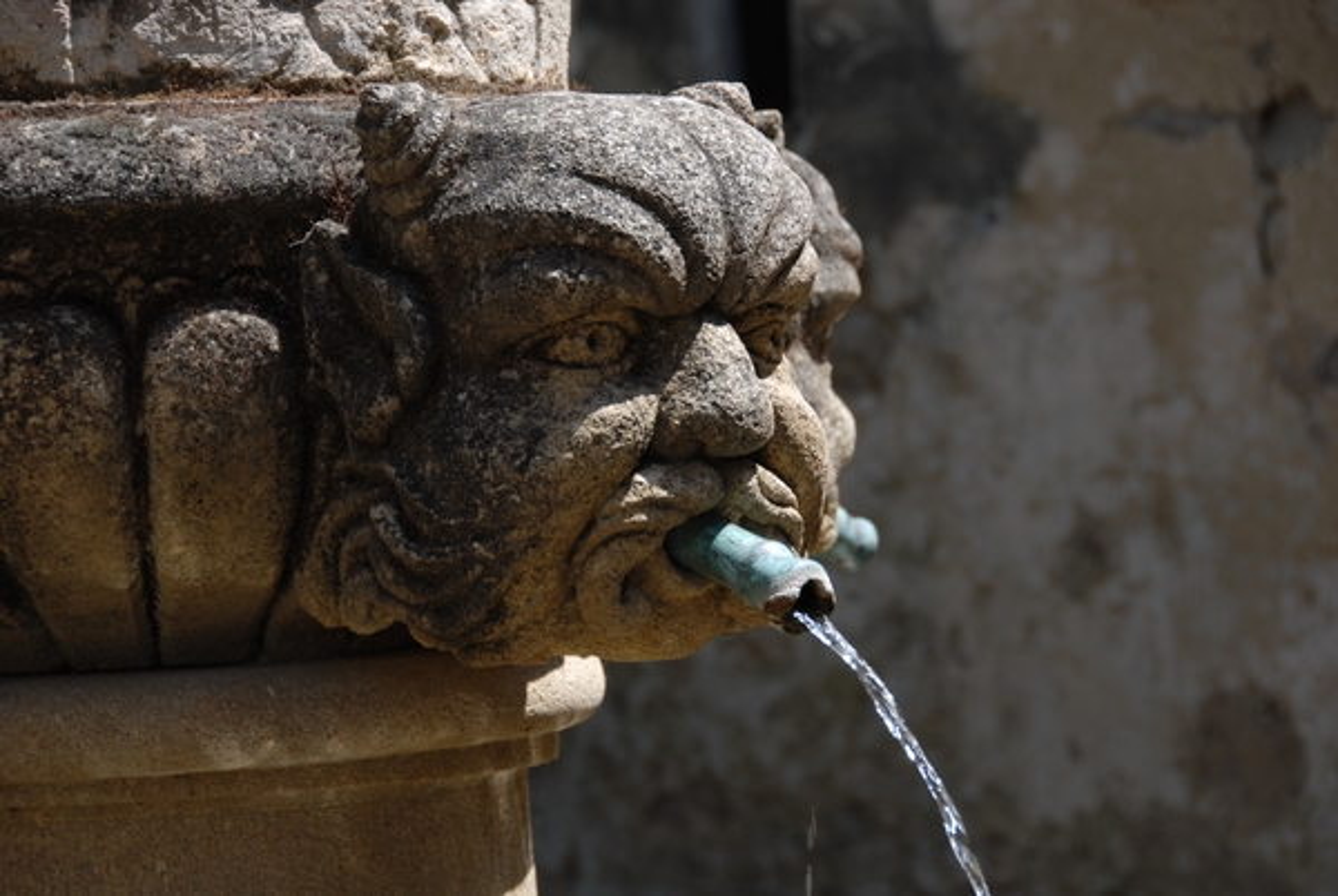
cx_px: 669
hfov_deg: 14.4
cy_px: 448
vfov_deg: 9.7
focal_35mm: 142
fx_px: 5304
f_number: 5.3
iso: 100
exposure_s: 1/125
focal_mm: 95
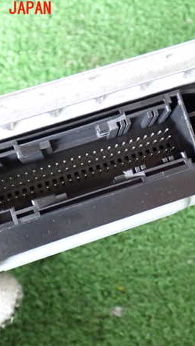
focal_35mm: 56
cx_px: 144
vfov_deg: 37.2
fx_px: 514
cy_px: 175
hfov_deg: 21.3
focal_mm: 6.83
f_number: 2.7
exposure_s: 1/40
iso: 500
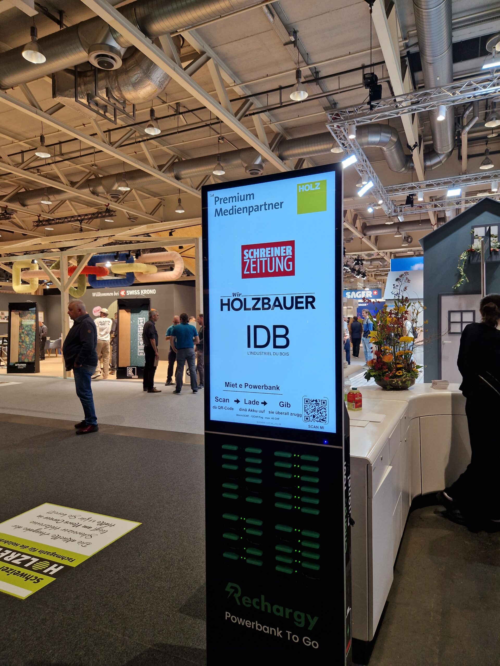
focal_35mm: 23
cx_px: 250
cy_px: 333
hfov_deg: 58.9
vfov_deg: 73.9
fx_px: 443
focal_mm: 5.4
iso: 100
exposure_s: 1/100
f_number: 1.8
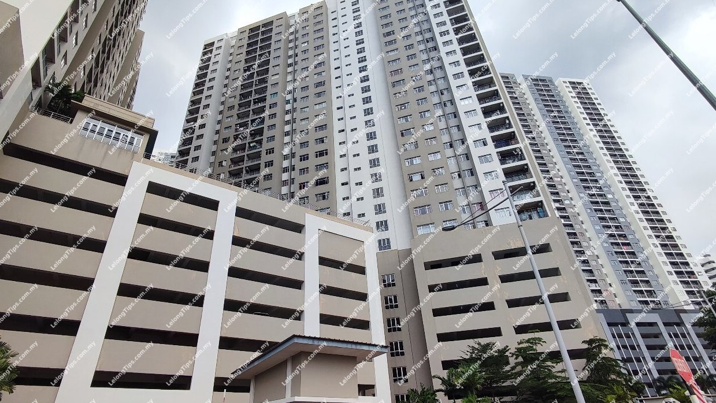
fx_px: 342
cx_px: 356
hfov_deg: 92.7
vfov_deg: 61.0
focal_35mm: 18
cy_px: 207
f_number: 2.2
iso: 50
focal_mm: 1.65
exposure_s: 1/449
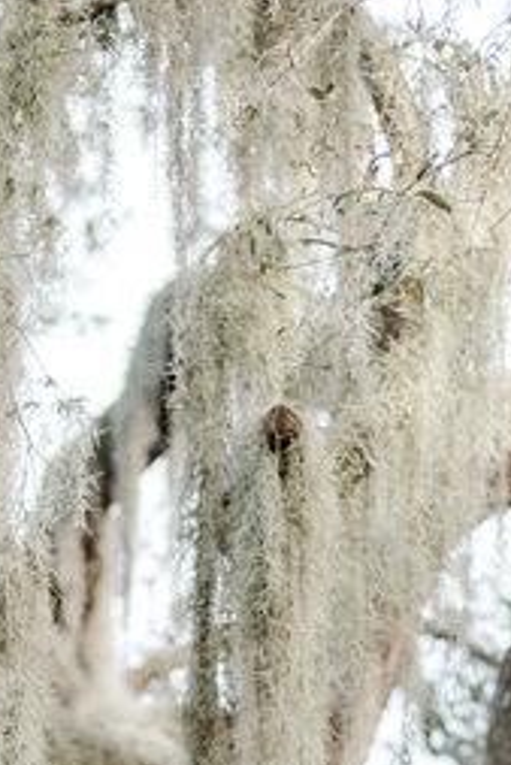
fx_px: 8568
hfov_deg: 3.4
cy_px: 1631
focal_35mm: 403
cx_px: 51
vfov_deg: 5.0
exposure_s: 1/1000
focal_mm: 85
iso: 200
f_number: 2
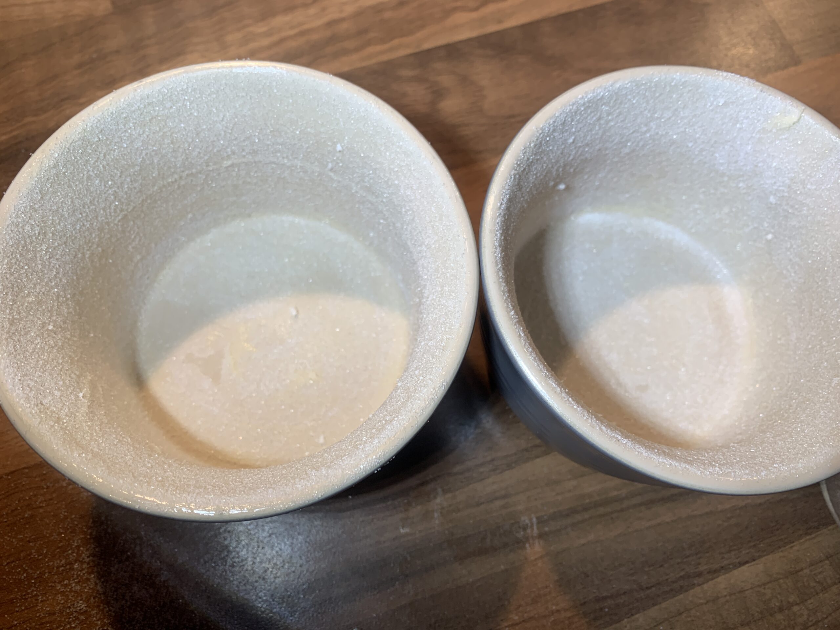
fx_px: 631
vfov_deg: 53.1
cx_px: 420
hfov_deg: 67.3
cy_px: 315
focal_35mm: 26
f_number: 1.8
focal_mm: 4.25
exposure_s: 1/100
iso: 32
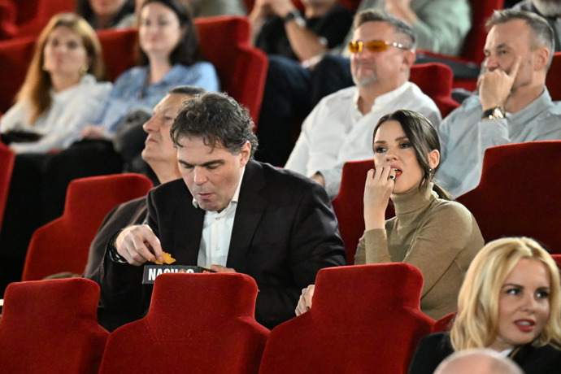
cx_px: 280
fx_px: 4675
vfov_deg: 4.6
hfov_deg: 6.9
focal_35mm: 300
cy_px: 187
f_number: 3.5
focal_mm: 200
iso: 12800
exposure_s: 1/60
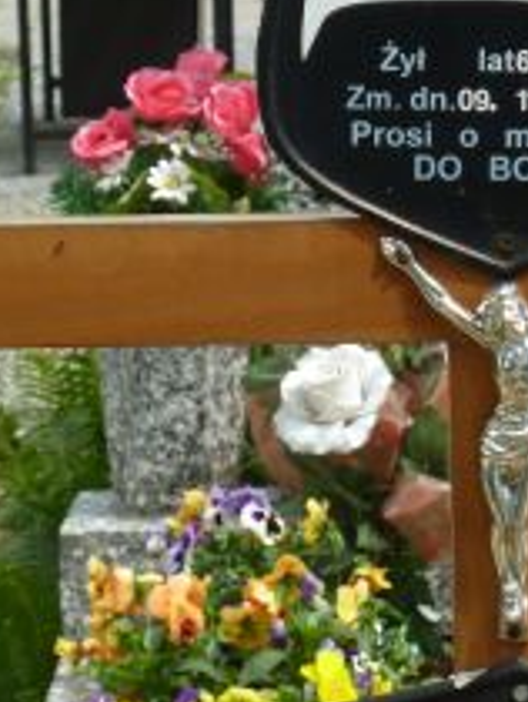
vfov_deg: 6.8
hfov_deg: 5.1
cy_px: 455
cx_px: 478
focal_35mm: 292
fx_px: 5927
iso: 80
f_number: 4.4
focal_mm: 21
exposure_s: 1/250
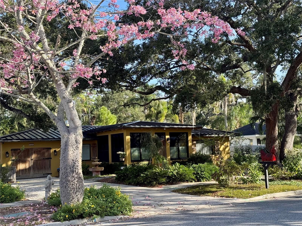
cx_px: 151
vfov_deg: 30.3
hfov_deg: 39.7
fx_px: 419
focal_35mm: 48
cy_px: 113
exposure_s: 1/855
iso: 64
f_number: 1.78
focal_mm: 6.76
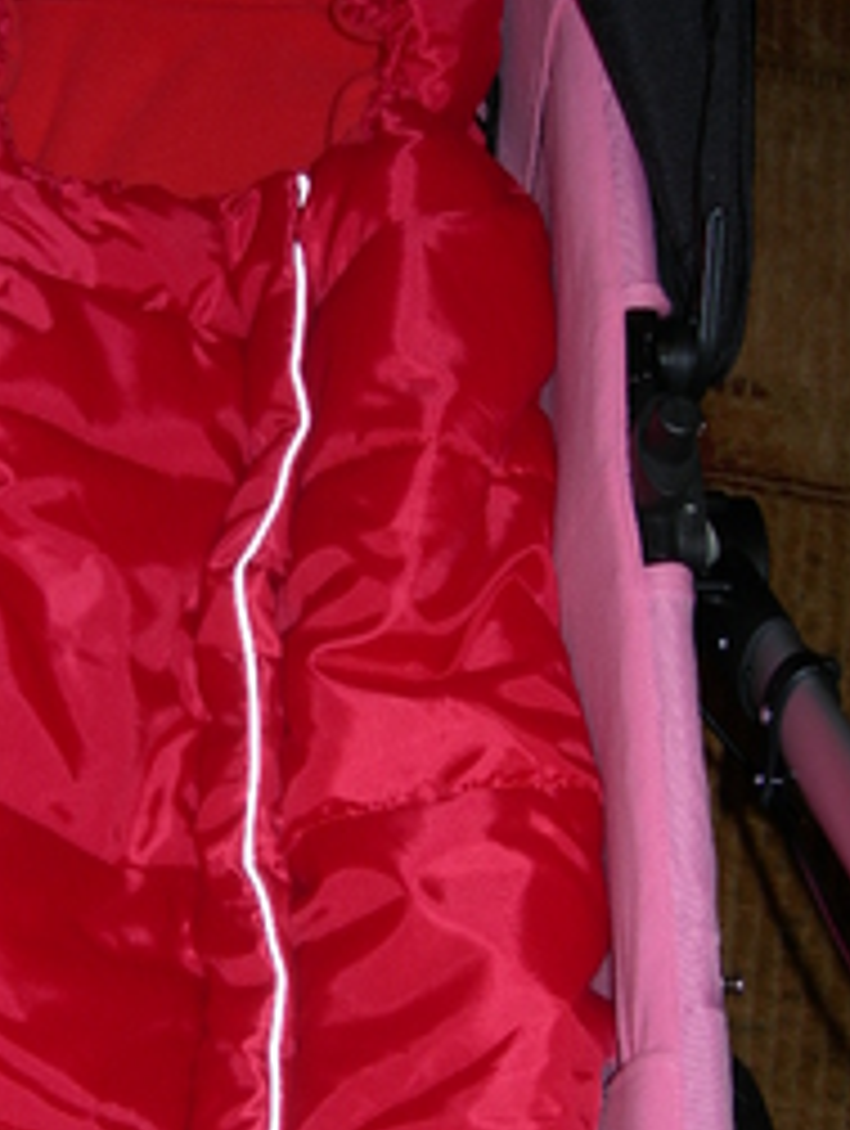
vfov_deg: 28.5
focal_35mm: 68
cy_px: 621
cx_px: 166
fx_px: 2221
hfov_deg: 21.4
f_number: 2.8
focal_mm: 7.8
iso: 50
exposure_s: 1/60.1
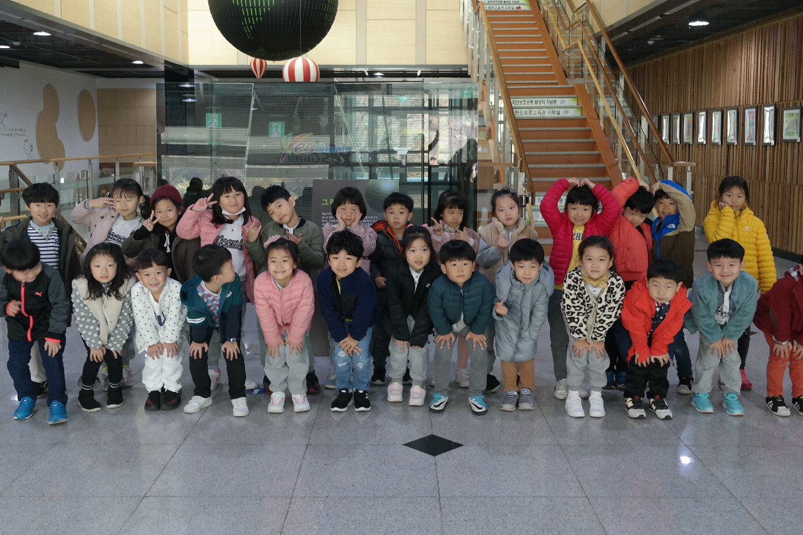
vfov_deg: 35.8
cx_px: 401
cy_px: 222
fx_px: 825
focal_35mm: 37
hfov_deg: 51.9
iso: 800
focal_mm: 20
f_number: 3.5
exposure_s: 1/40
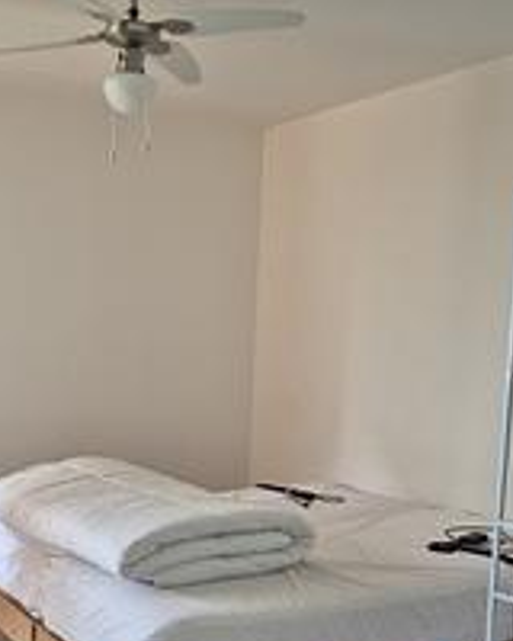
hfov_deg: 33.0
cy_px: 458
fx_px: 854
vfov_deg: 40.3
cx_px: 147
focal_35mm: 45
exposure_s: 1/100
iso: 400
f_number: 1.8
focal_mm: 5.4
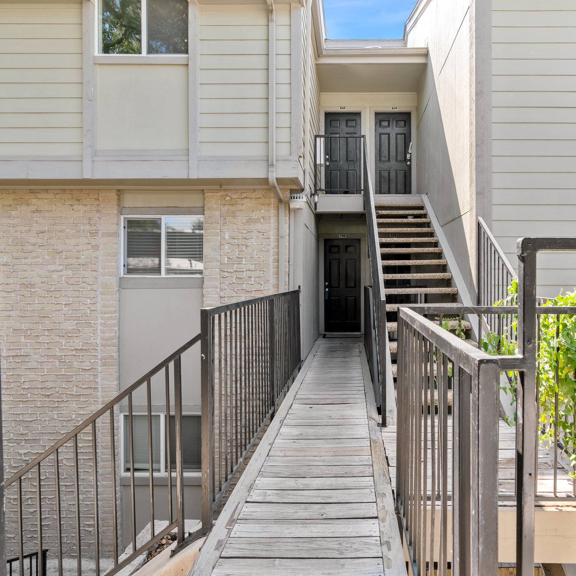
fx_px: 395
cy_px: 285
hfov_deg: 71.1
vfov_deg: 72.1
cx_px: 355
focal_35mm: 21
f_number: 8
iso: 200
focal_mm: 16
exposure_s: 1/50
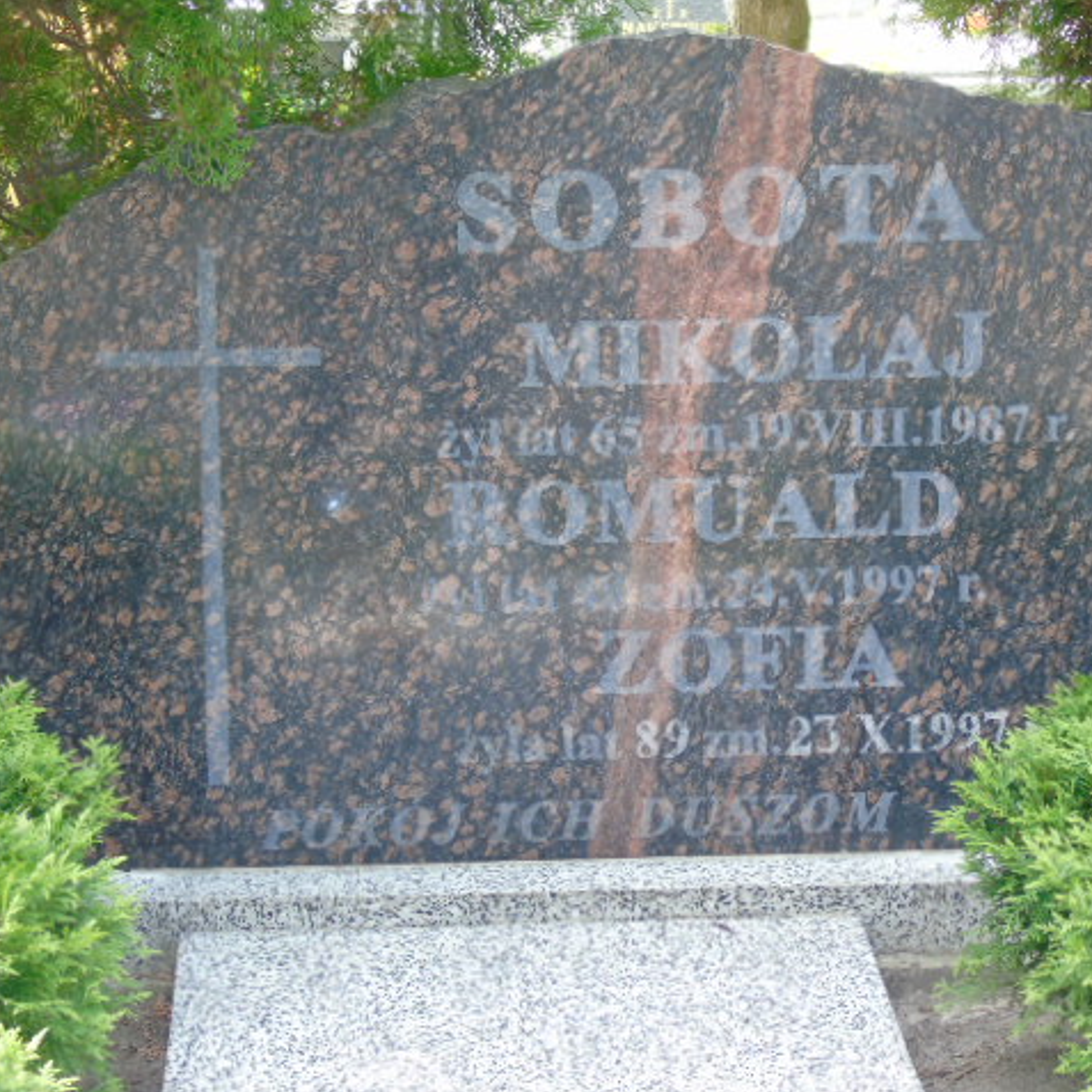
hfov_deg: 13.6
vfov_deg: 13.6
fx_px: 4568
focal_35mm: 128
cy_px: 547
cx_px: 632
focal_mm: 19
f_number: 4.4
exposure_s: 1/30
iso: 160
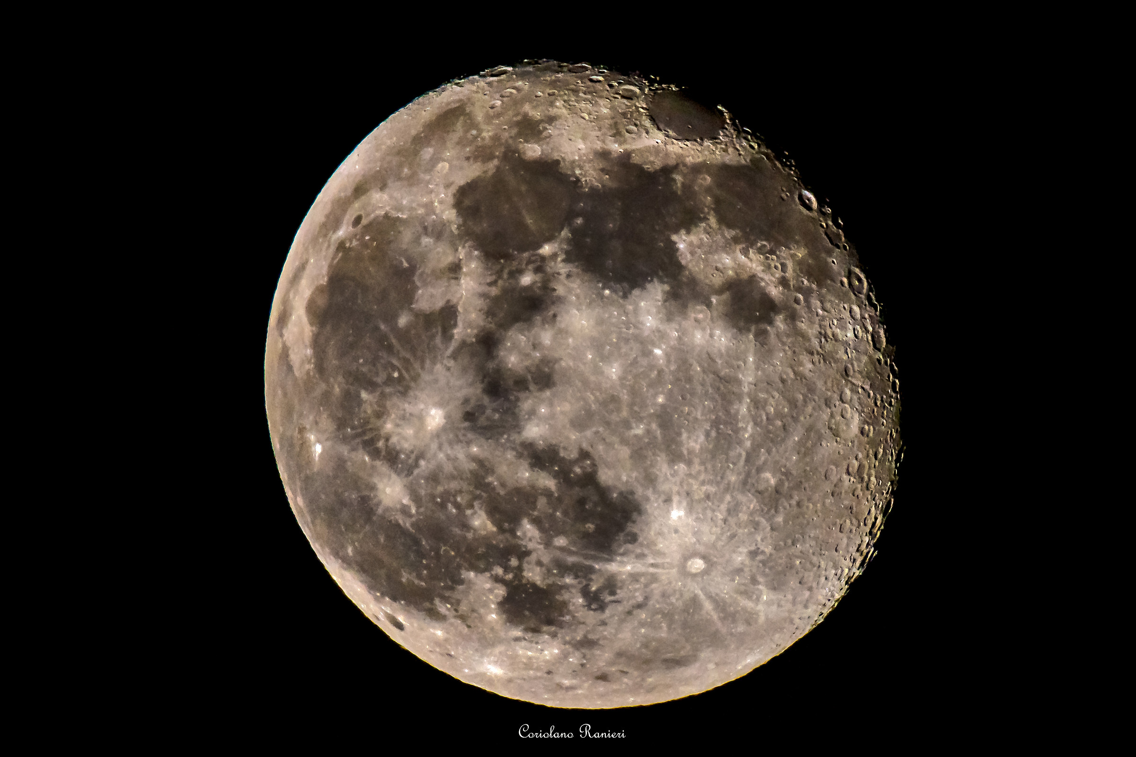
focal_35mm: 1050
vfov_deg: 1.3
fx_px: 33131
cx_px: 568
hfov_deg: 2.0
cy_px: 378
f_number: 10
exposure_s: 1/1000
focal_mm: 700
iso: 1000
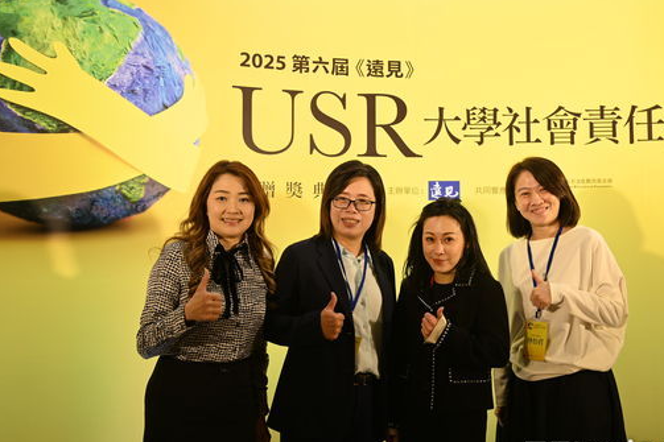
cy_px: 216
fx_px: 682
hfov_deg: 51.8
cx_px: 370
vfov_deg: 35.9
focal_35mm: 37
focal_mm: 31
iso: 400
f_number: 4
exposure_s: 1/250
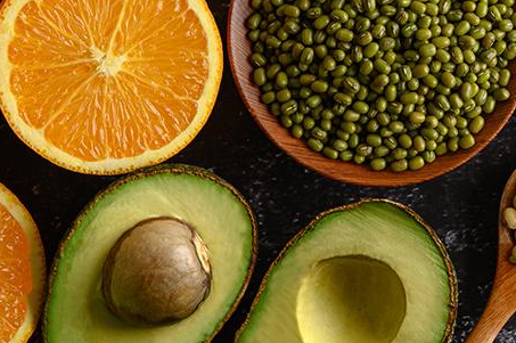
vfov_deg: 8.6
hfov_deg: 12.8
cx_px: 451
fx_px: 2277
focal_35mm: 159
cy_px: 83
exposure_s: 1/125
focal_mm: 60
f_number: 8
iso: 100
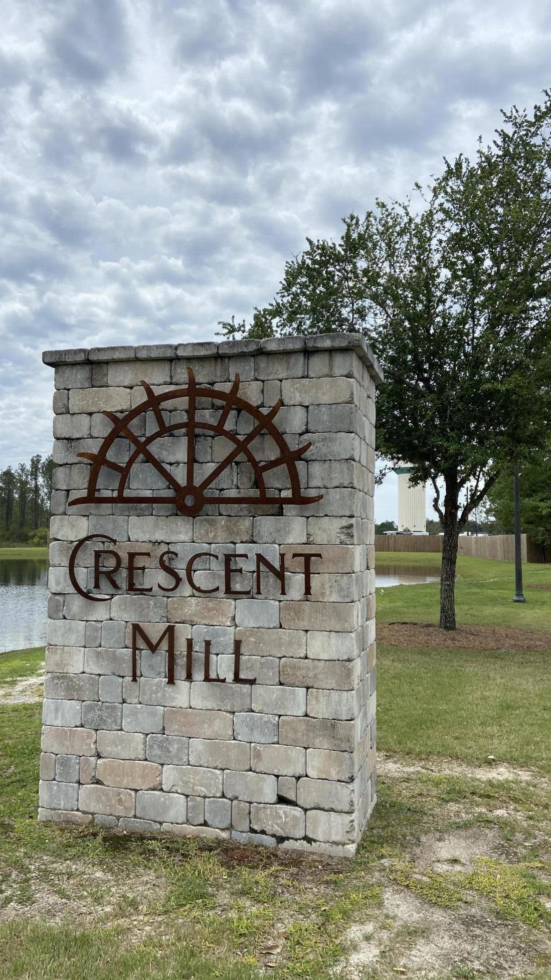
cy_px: 493
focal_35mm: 29
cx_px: 260
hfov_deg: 40.2
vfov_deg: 66.1
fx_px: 753
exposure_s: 1/4115
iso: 32
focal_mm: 4.25
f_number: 1.8
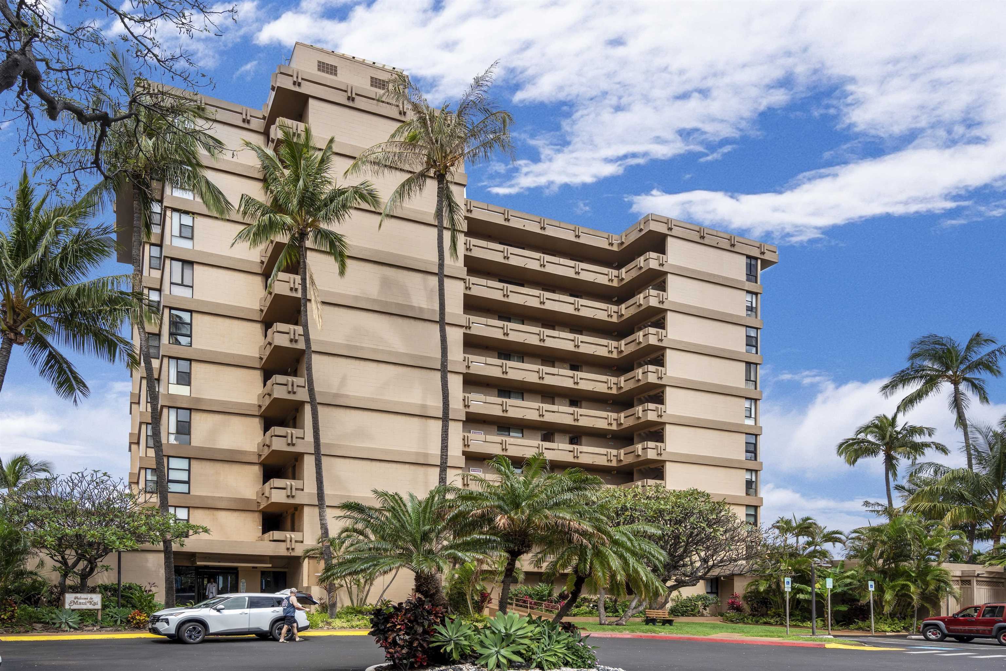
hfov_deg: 78.6
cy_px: 336
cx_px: 503
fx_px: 615
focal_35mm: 22
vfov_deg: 57.2
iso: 100
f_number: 8
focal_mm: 22
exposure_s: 1/400
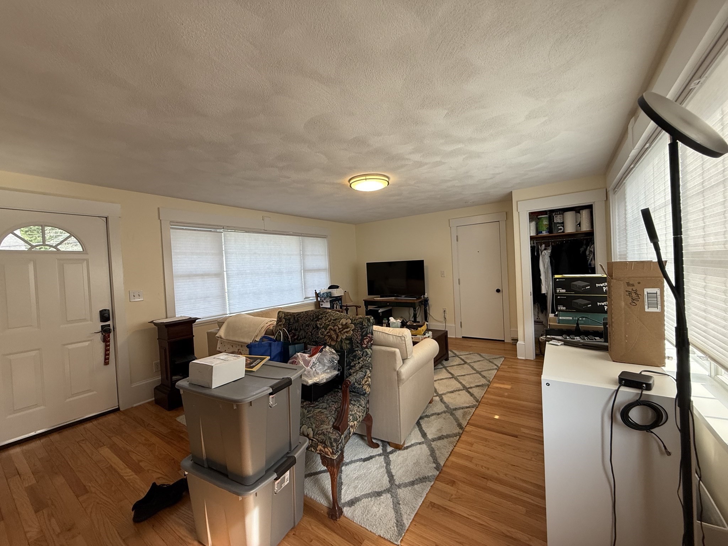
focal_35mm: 14
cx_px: 364
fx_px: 294
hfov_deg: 102.1
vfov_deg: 85.7
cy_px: 273
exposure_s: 1/120
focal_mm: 2.22
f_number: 2.2
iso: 125
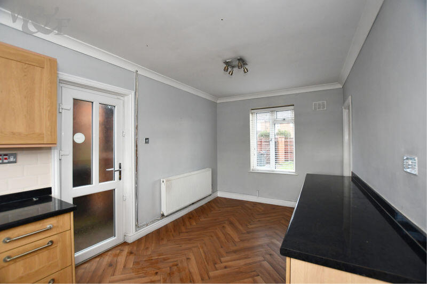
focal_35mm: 15
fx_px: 178
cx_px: 214
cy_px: 142
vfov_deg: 77.2
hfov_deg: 100.4
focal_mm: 10
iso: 1100
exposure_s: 1/60
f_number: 4
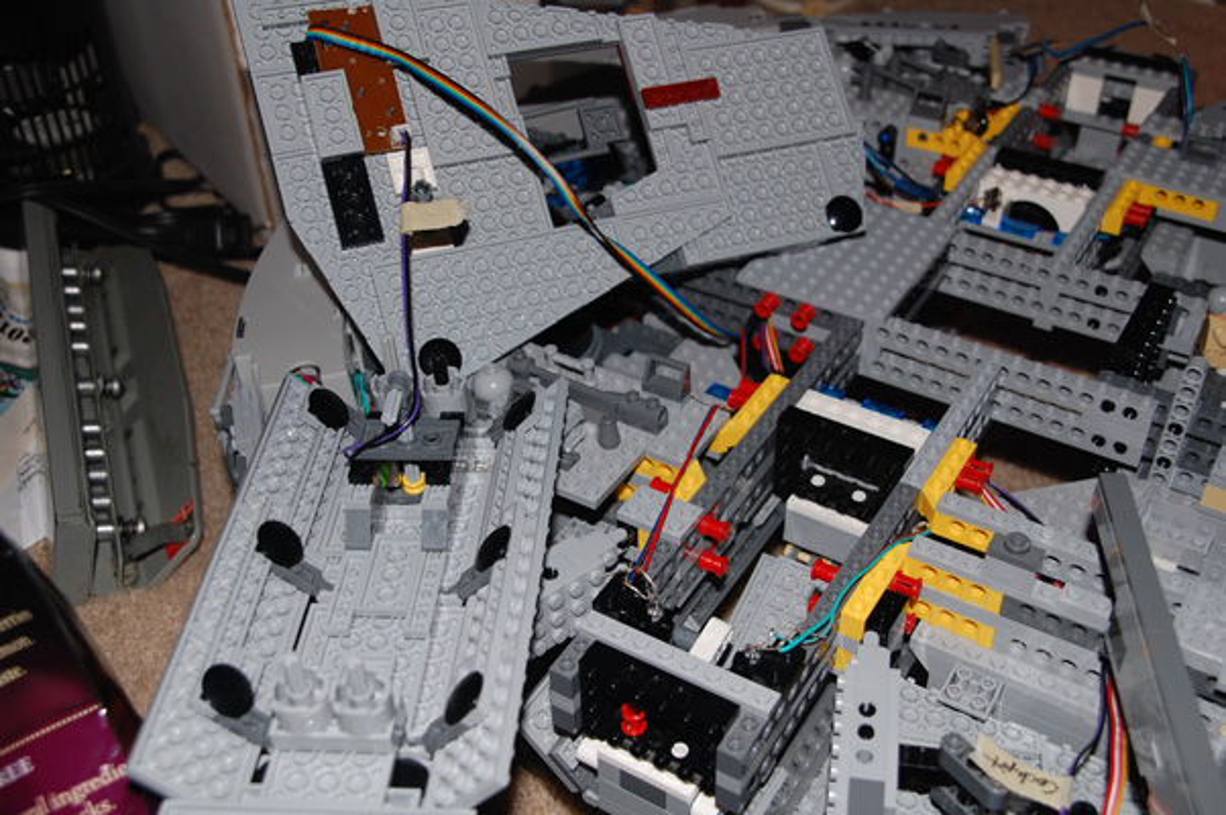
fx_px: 1531
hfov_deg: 43.6
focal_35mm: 45
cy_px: 408
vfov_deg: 29.8
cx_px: 613
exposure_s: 1/125
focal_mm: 30
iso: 200
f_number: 5.6
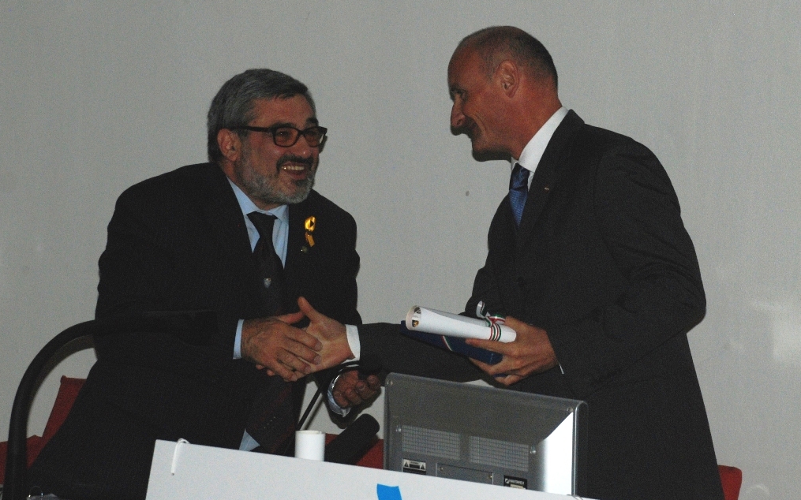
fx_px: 2357
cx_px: 399
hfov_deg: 19.3
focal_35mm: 108
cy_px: 249
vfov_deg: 12.1
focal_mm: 70
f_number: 5.6
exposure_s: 1/60
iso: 400
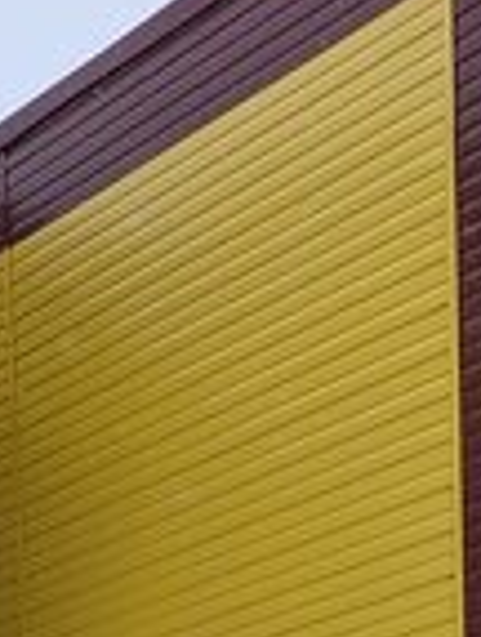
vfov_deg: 11.4
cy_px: 1650
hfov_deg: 11.0
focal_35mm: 134
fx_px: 2472
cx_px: 436
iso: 53
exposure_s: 1/569
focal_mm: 6.81
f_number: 1.85
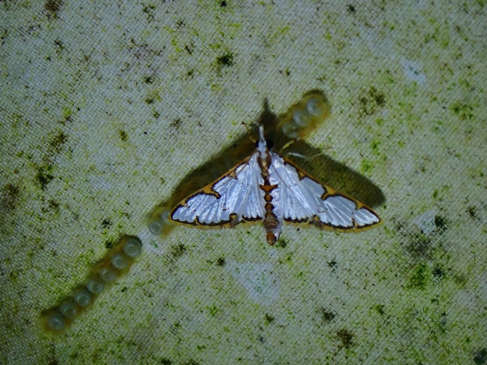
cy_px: 182
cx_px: 244
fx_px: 1407
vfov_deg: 14.8
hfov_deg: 19.6
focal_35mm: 100
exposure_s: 1/250
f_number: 18
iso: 200
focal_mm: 18
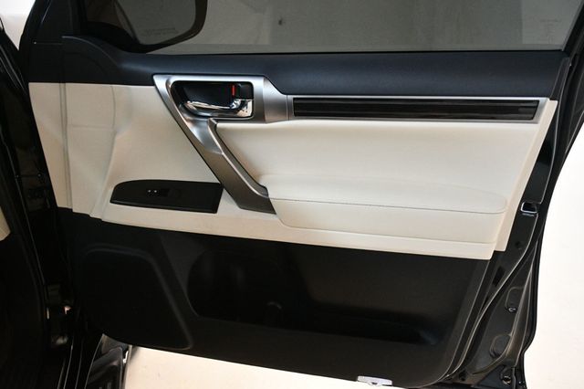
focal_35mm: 33
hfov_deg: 57.2
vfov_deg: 39.9
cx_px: 292
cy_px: 194
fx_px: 535
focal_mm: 22
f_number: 3.5
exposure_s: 1/125
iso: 2800
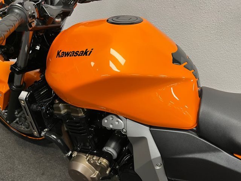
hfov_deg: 67.3
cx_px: 120
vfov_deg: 53.1
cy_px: 90
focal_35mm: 26
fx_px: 181
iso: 80
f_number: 1.6
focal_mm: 5.1
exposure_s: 1/50
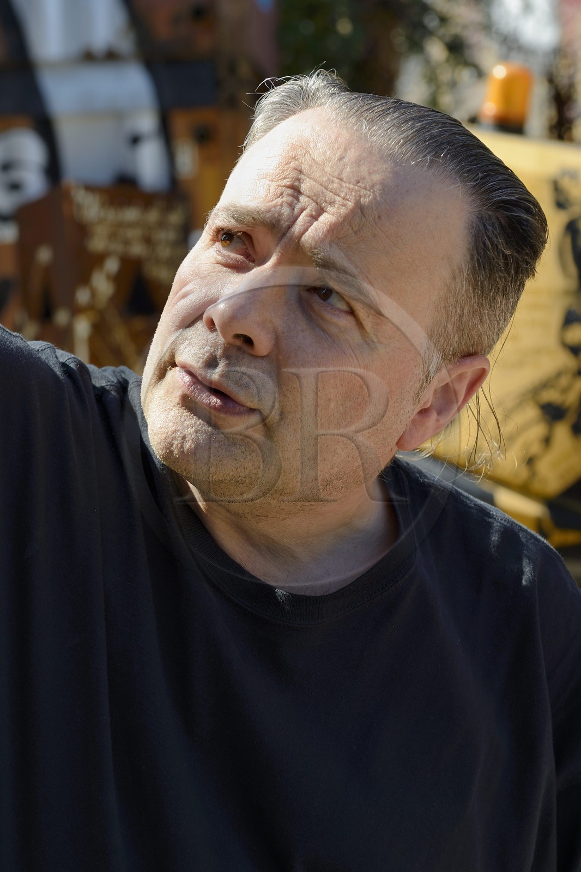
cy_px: 436
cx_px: 290
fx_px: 1695
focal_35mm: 70
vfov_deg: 28.8
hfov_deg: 19.4
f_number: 7.1
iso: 200
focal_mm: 70
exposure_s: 1/200
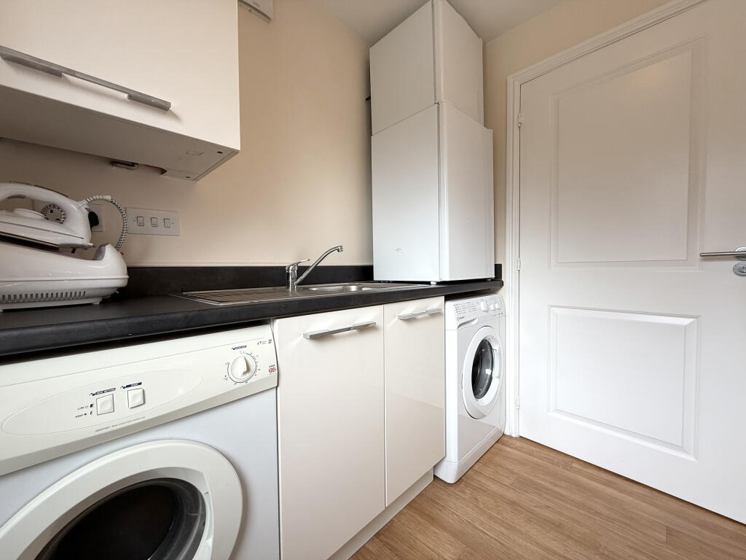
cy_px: 280
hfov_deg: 102.1
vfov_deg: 85.7
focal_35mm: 14
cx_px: 373
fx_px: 302
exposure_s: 1/100
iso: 64
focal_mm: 2.22
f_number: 2.2
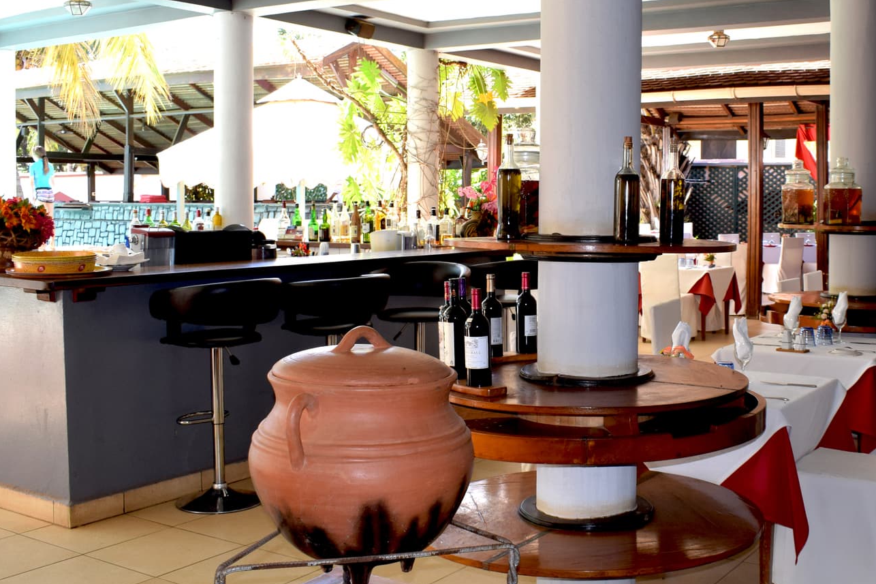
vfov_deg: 31.8
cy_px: 235
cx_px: 559
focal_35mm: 42
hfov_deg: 45.9
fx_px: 1022
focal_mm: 18
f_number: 5.6
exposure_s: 1/125
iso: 400
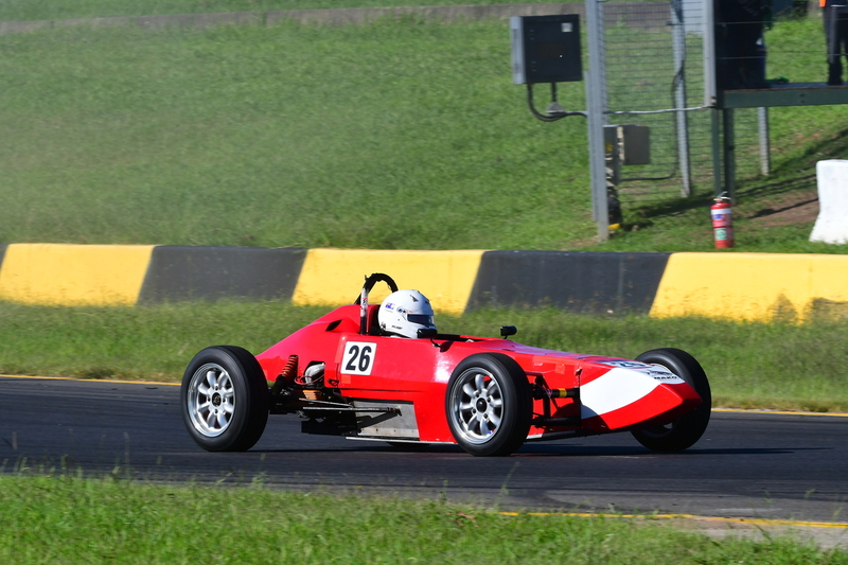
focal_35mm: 300
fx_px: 7065
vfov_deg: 4.6
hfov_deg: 6.9
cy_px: 282
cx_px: 424
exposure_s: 1/640
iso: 500
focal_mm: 200
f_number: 13
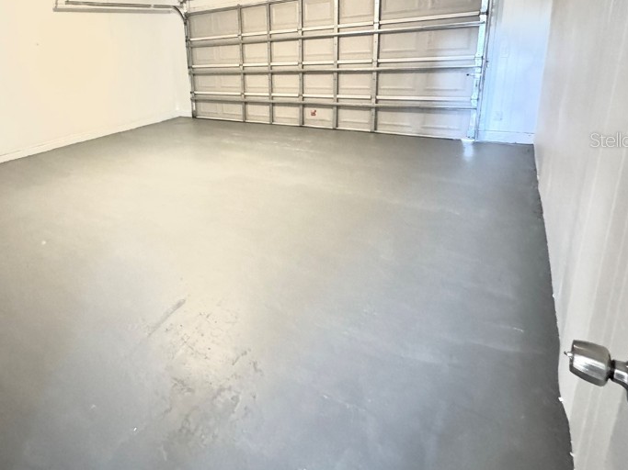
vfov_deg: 61.1
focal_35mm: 21
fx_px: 381
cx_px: 206
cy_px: 140
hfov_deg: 76.3
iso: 1250
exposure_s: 1/40
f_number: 2.2
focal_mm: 2.22
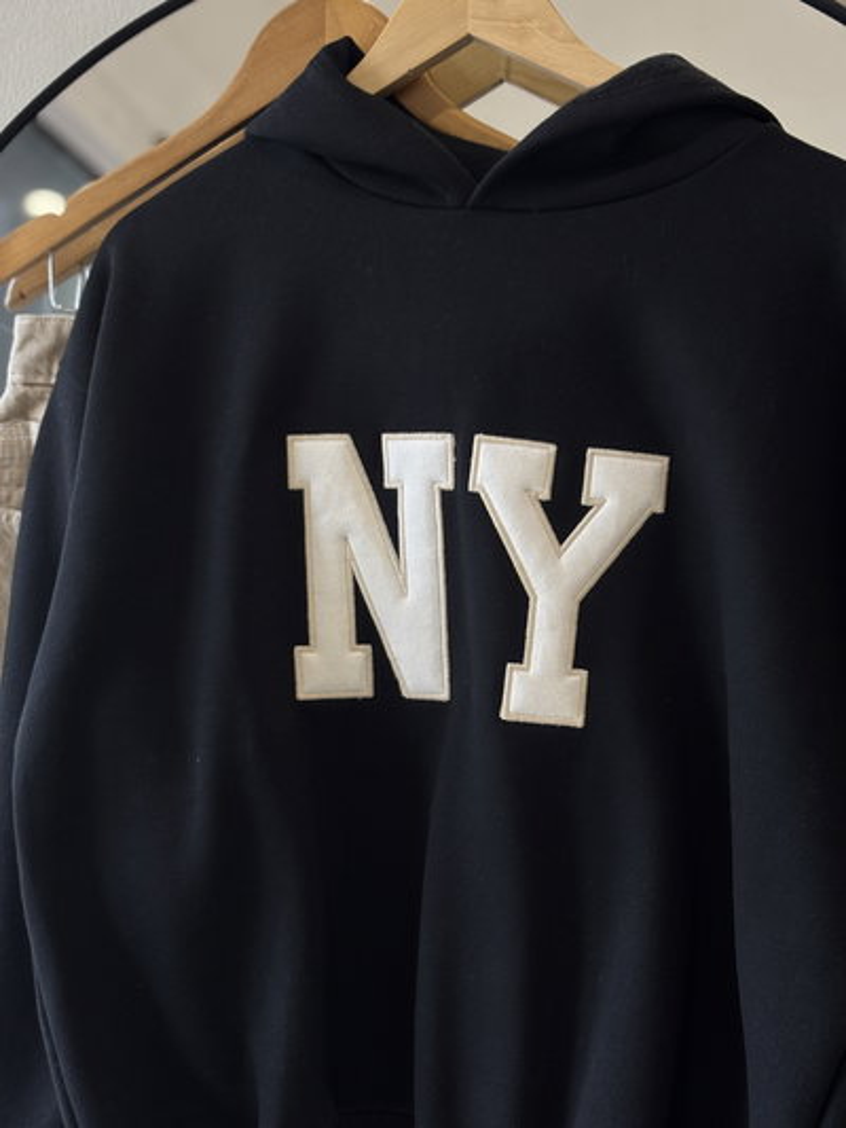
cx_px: 423
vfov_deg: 36.8
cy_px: 564
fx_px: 1694
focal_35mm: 52
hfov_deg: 28.0
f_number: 1.6
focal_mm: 5.96
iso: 80
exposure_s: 1/100
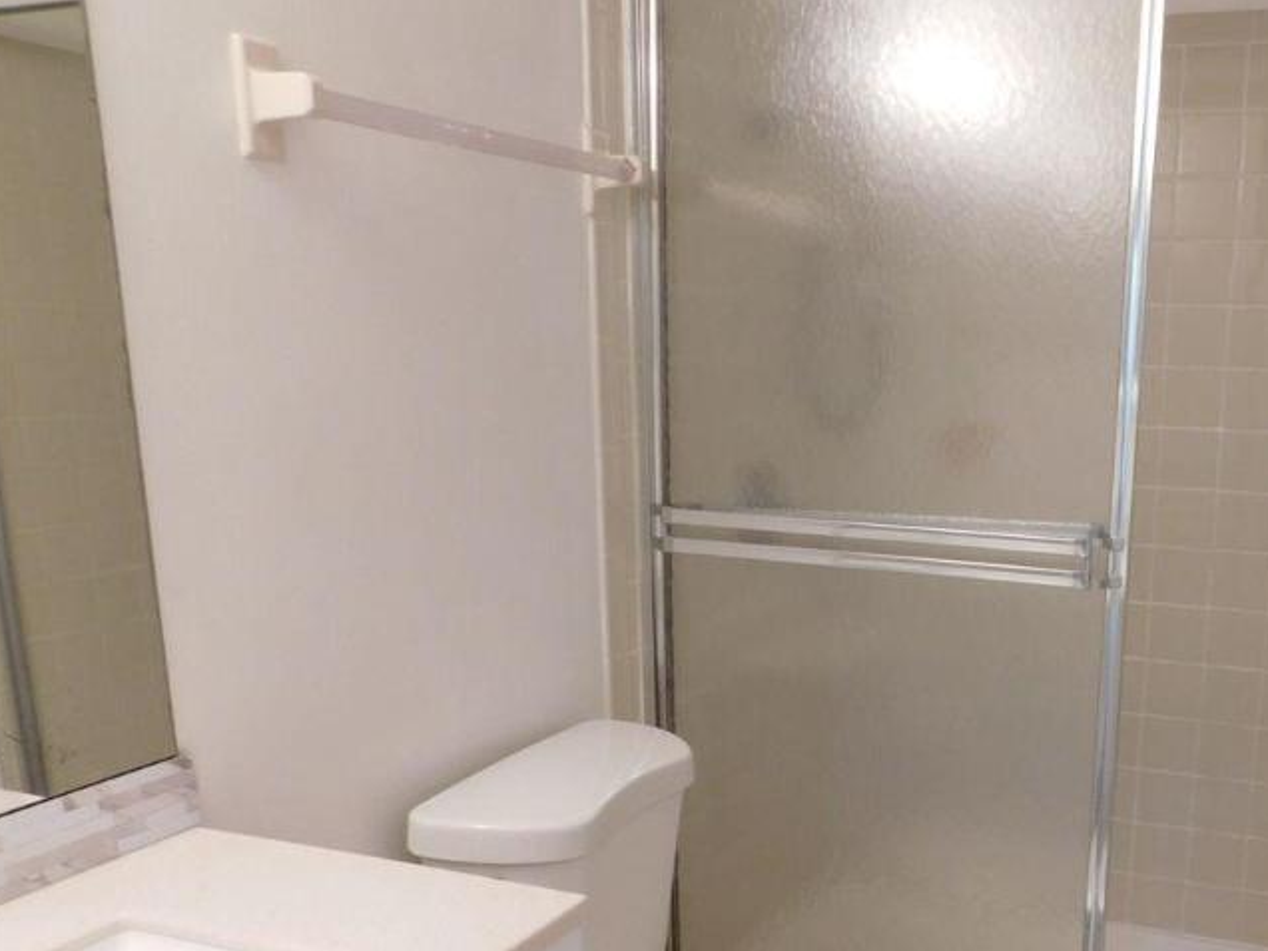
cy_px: 698
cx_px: 880
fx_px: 1355
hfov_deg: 49.0
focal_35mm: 37
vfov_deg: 37.8
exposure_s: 1/30
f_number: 3
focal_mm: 4
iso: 140
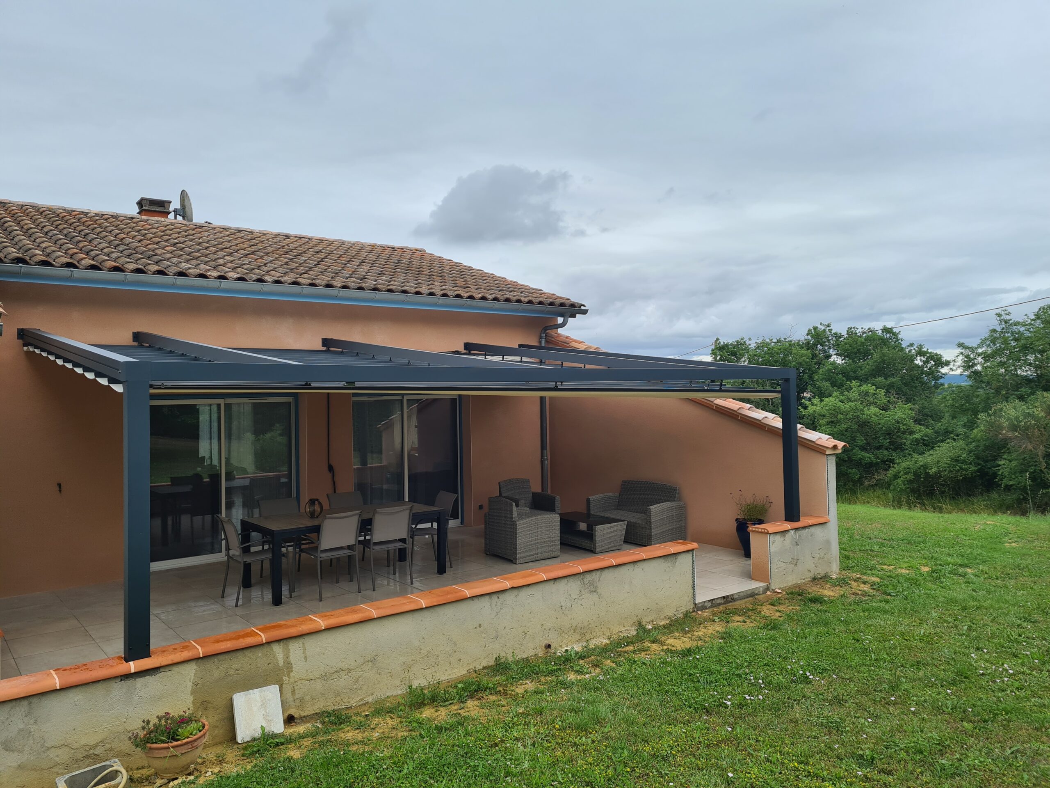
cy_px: 394
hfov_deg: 67.3
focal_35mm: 26
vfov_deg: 53.1
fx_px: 789
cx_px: 525
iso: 50
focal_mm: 5.4
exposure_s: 1/1680
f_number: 1.8
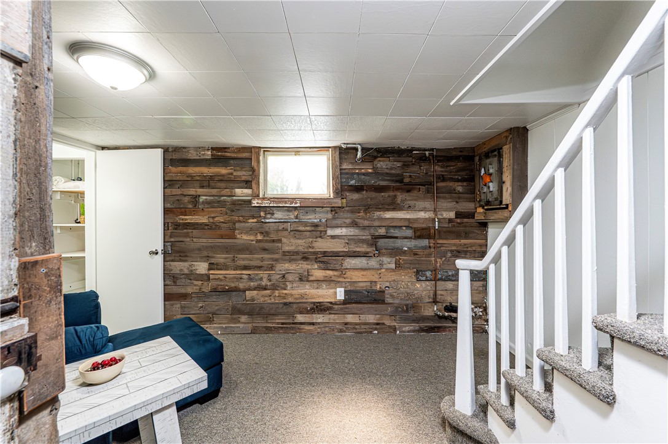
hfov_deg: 104.3
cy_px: 222
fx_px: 260
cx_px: 334
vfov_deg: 81.1
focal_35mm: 14
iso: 6400
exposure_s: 1/160
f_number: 8
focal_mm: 14
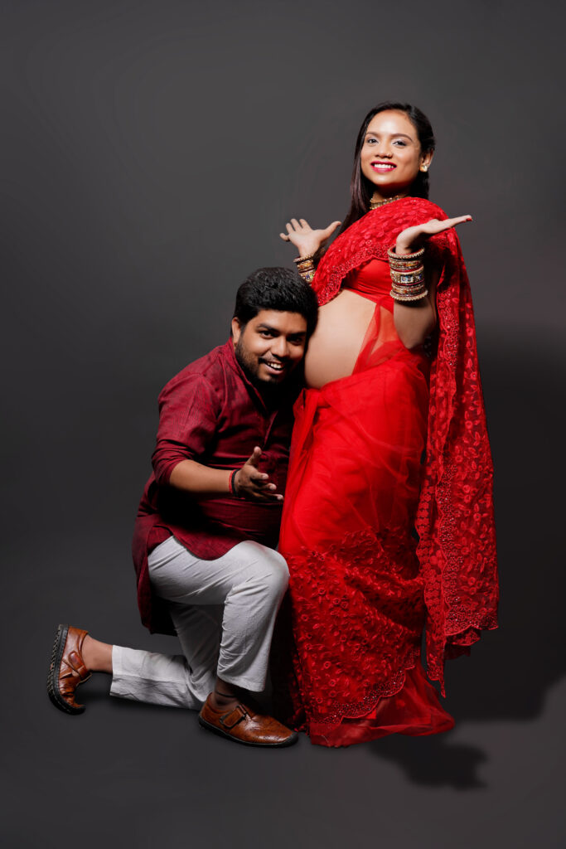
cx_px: 283
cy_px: 424
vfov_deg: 31.4
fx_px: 1509
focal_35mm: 64
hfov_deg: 21.2
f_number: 10
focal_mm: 64
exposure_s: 1/125
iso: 100
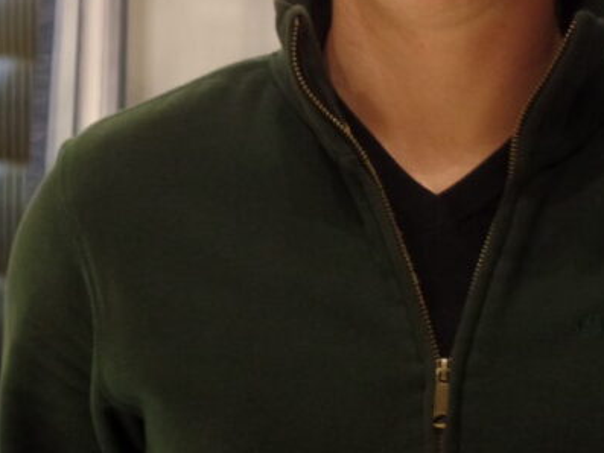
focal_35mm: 247
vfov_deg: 6.0
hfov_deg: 8.0
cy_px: -30
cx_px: 208
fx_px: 4311
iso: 400
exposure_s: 1/10
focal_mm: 20.3
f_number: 4
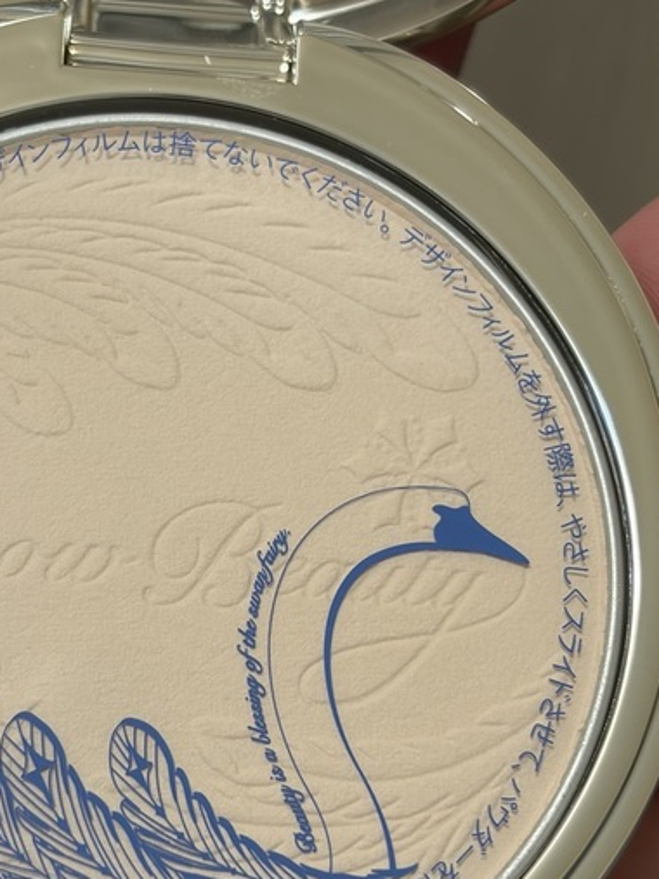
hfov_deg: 16.5
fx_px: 2260
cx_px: 170
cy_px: 500
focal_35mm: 89
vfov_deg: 22.0
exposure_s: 1/60
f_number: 1.6
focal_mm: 5.96
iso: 64
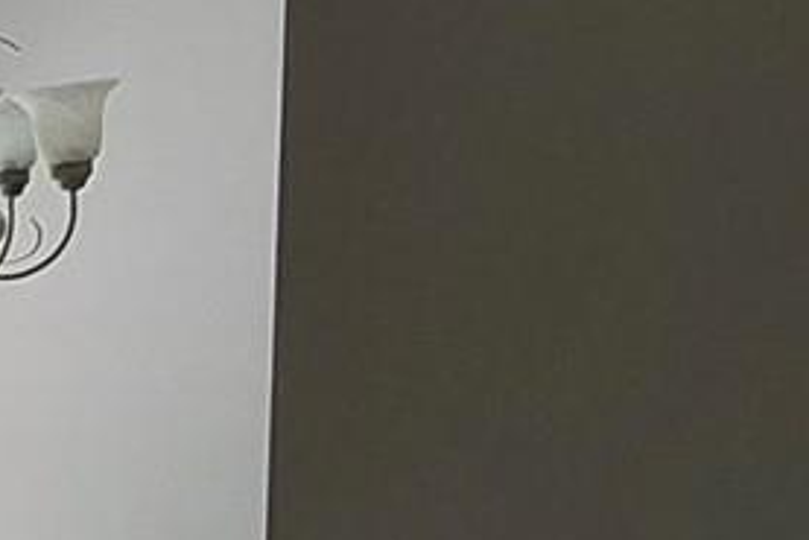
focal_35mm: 168
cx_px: -1224
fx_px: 3777
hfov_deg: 10.3
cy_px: 908
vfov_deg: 8.0
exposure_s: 1/178
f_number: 1.9
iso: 50
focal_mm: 2.91
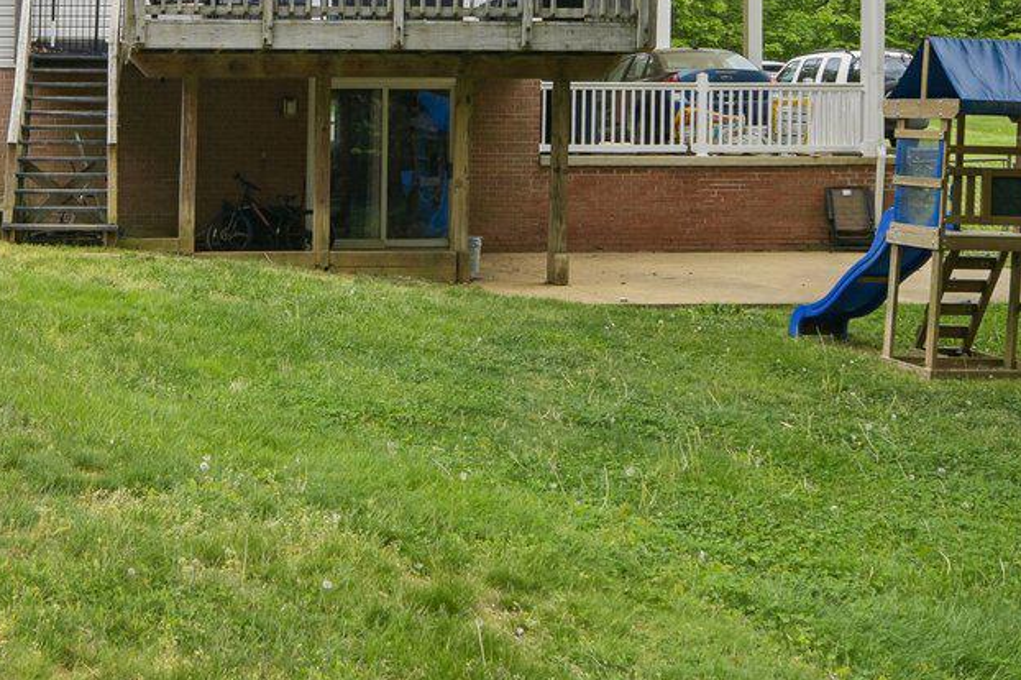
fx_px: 1587
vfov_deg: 22.1
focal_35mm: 56
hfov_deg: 34.1
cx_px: 143
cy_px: -167
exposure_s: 1/60
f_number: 8
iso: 100
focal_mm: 17
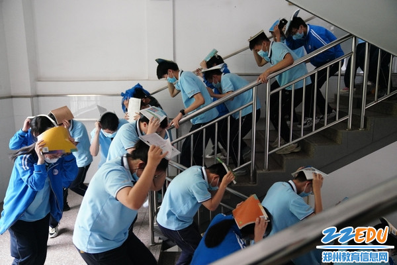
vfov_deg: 43.6
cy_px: 132
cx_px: 198
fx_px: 331
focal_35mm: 30
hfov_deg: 61.9
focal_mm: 30
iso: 8000
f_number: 2.8
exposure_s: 1/200
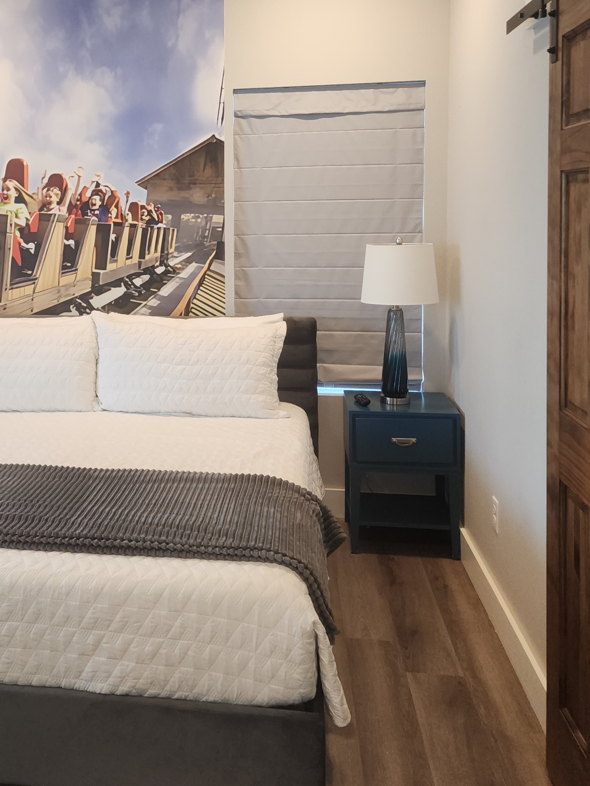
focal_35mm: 37
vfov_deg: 49.4
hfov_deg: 37.4
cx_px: 128
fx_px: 841
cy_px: 270
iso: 125
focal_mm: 6.4
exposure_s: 1/60
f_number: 1.8
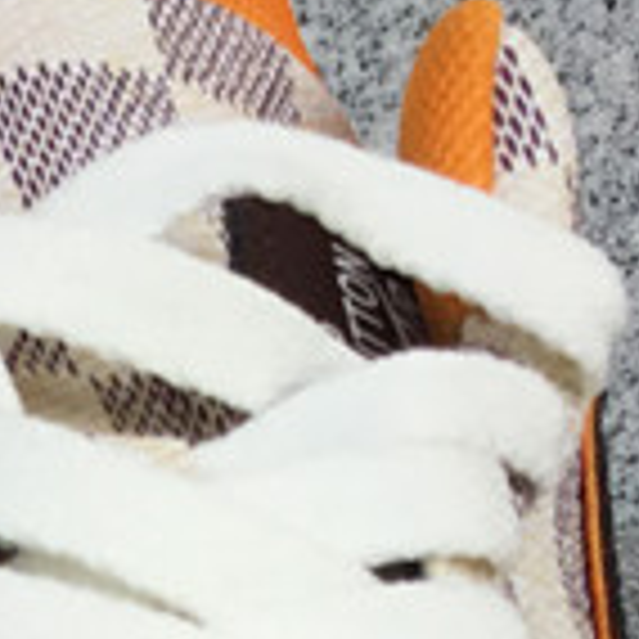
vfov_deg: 9.3
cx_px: -513
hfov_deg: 9.6
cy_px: 1339
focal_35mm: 174
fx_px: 3634
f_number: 2.4
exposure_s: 1/497
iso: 25
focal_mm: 3.3
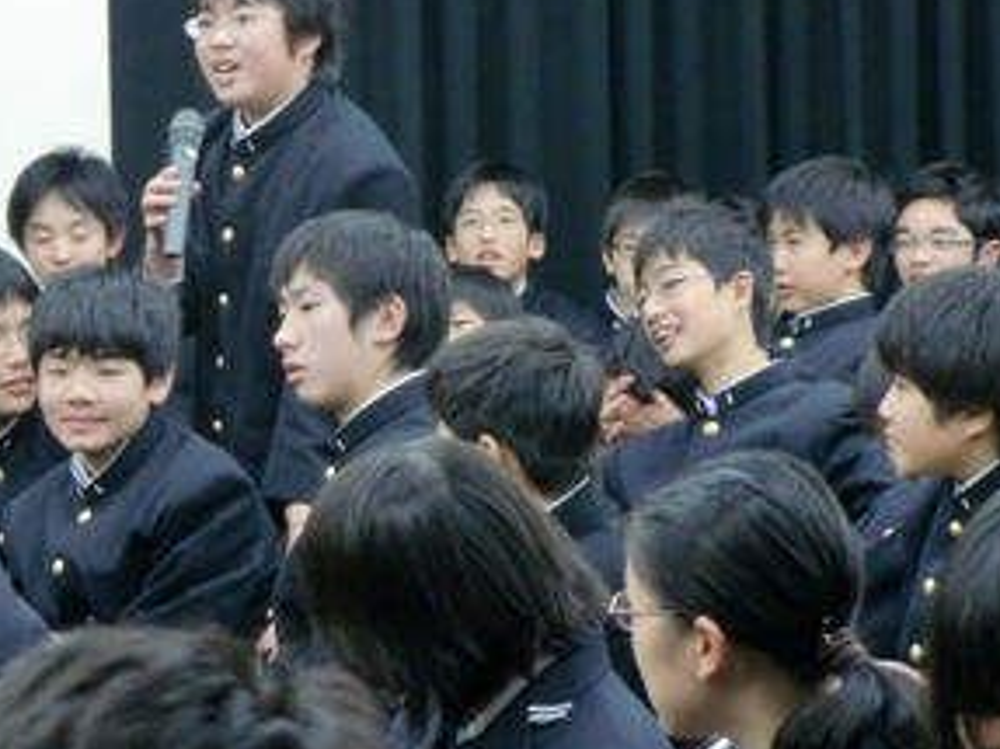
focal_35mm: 192
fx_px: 5544
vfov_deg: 7.7
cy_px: 174
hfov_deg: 10.3
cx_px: 237
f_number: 5.2
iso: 400
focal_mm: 22
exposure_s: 1/20
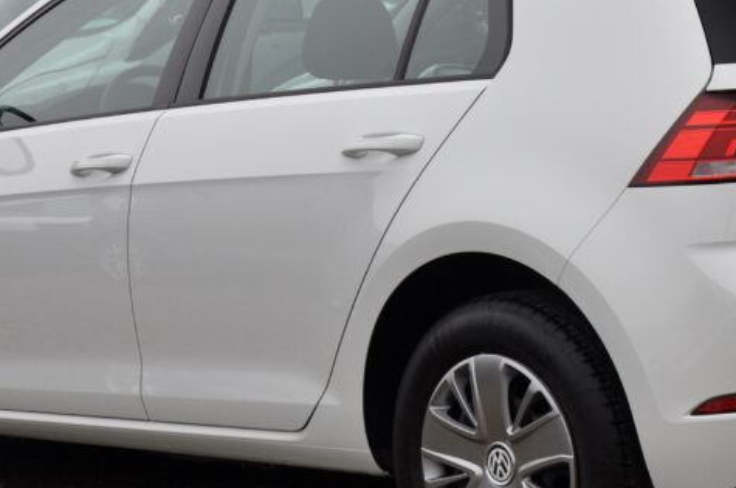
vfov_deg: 12.4
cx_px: 490
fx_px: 2245
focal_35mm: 110
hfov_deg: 18.6
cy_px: 127
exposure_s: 1/200
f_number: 7.1
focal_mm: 34
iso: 500
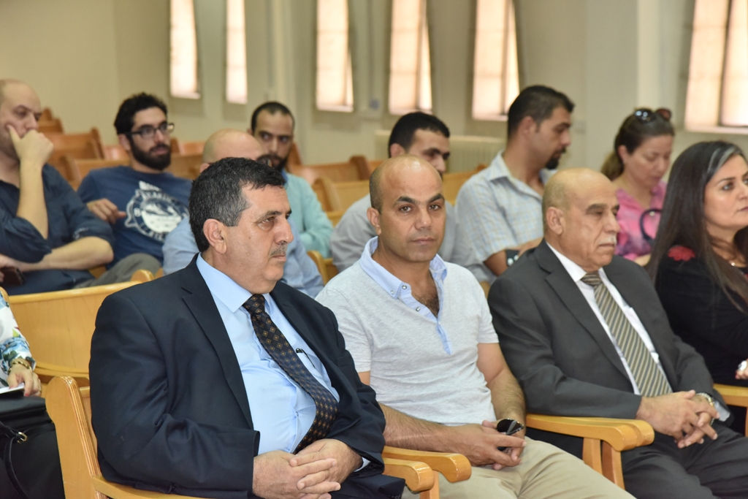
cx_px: 374
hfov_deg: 19.5
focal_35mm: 105
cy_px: 250
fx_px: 2182
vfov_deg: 13.0
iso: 2500
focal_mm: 105
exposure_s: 1/250
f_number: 6.3
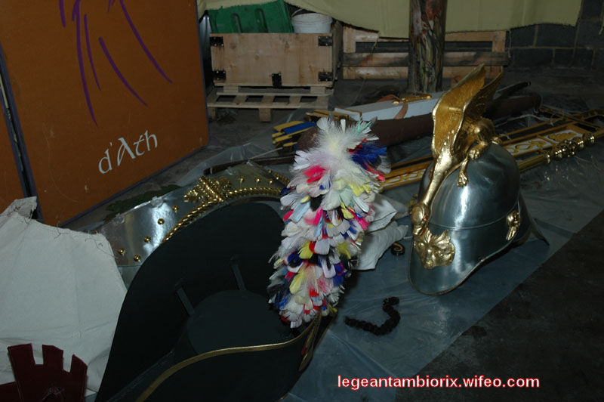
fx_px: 679
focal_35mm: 40
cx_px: 302
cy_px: 201
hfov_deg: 48.0
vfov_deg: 33.0
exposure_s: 1/60
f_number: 4
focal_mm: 27
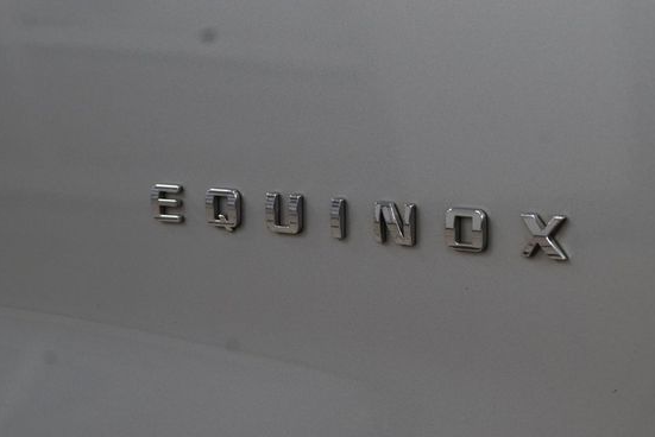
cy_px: 225
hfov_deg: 16.8
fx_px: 2221
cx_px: 377
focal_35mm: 122
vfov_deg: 11.2
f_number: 7.1
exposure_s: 1/30
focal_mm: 70
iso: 800
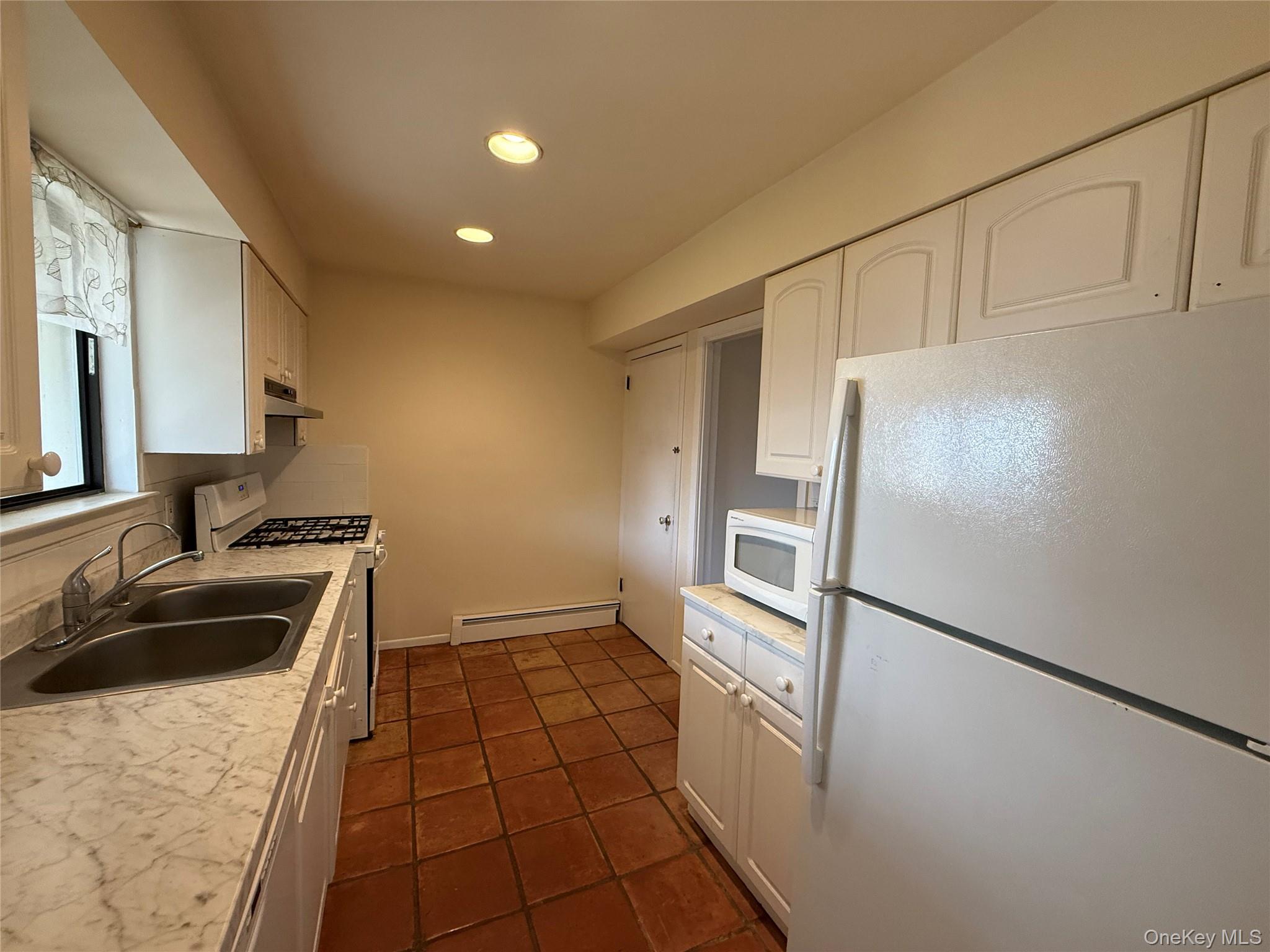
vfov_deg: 85.7
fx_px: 514
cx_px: 635
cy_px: 476
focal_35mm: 14
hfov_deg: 102.1
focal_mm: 2.22
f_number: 2.2
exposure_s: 1/120
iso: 250
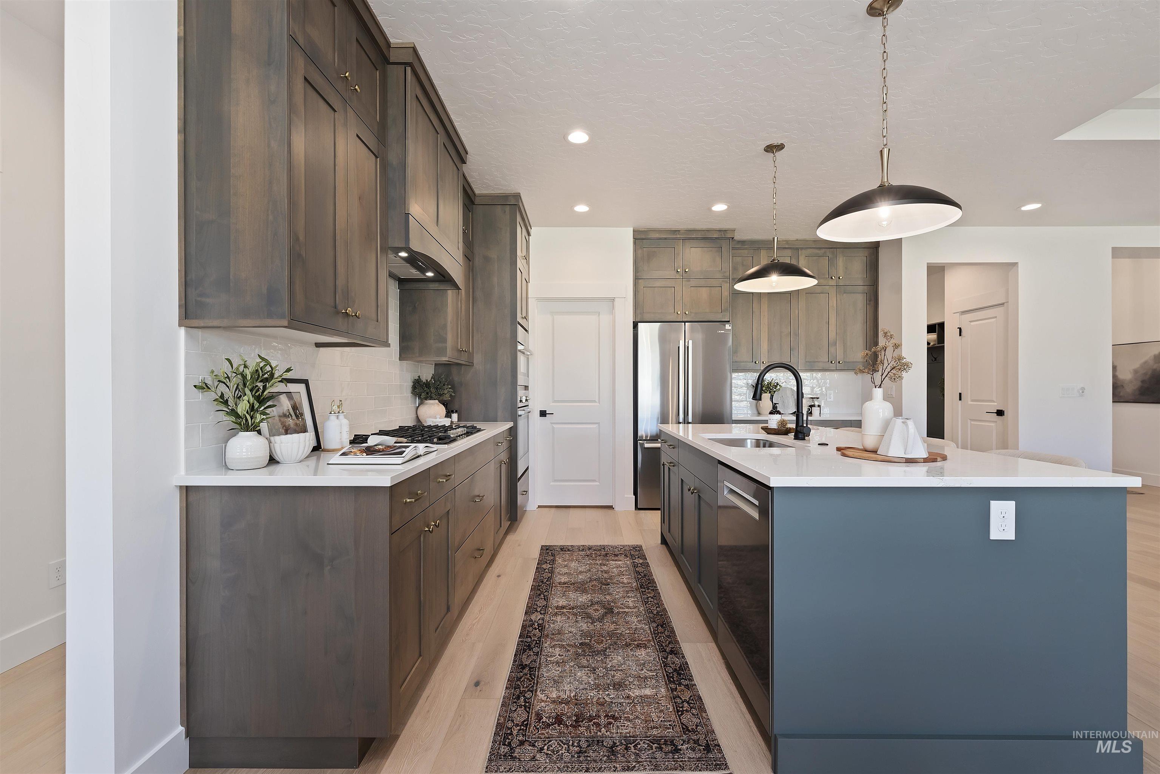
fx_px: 483
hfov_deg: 100.4
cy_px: 387
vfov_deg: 77.4
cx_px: 580
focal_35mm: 15
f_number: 6.3
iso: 320
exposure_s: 1/20
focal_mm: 15
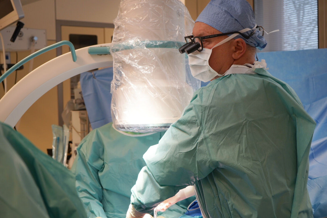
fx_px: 436
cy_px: 109
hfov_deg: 41.1
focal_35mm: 48
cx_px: 164
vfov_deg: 28.1
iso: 400
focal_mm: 48
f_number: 5.6
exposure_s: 1/80
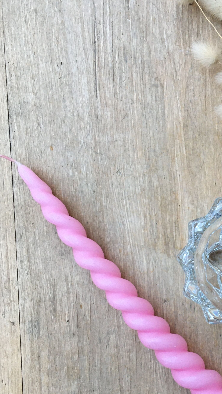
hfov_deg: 24.0
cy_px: 223
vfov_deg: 42.8
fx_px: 502
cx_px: 212
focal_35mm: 48
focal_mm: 4.15
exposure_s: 1/33
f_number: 2.2
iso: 50
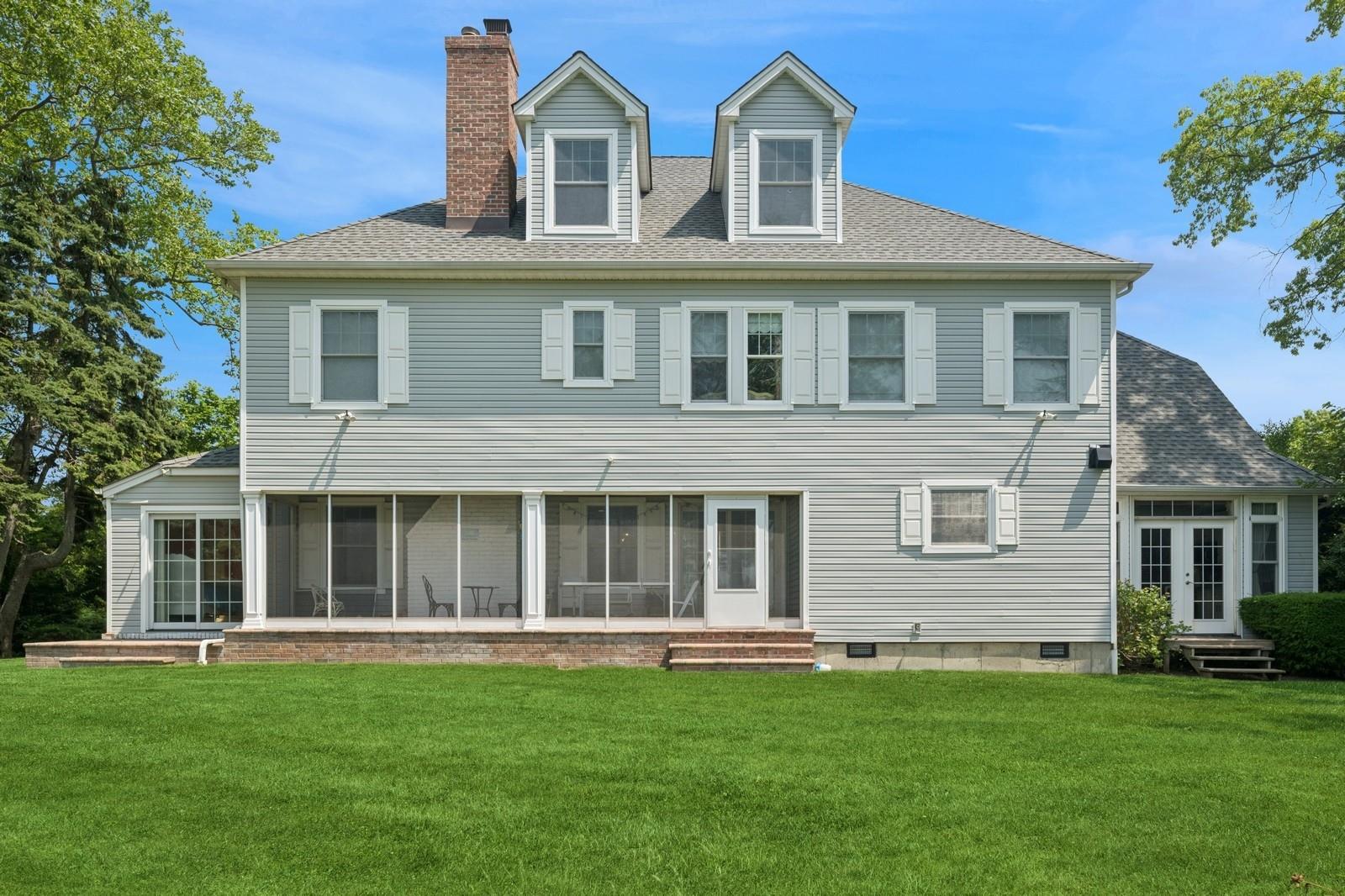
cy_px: 448
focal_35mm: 22
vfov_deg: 57.2
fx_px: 822
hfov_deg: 78.6
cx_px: 672
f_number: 11
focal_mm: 22
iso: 100
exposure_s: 1/125
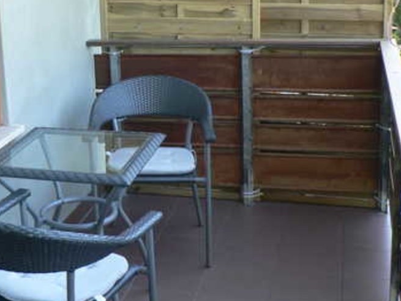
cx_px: 88
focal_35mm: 66
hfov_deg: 28.8
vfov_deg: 22.0
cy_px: 69
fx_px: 764
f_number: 2.8
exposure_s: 1/50
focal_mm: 6
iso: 80
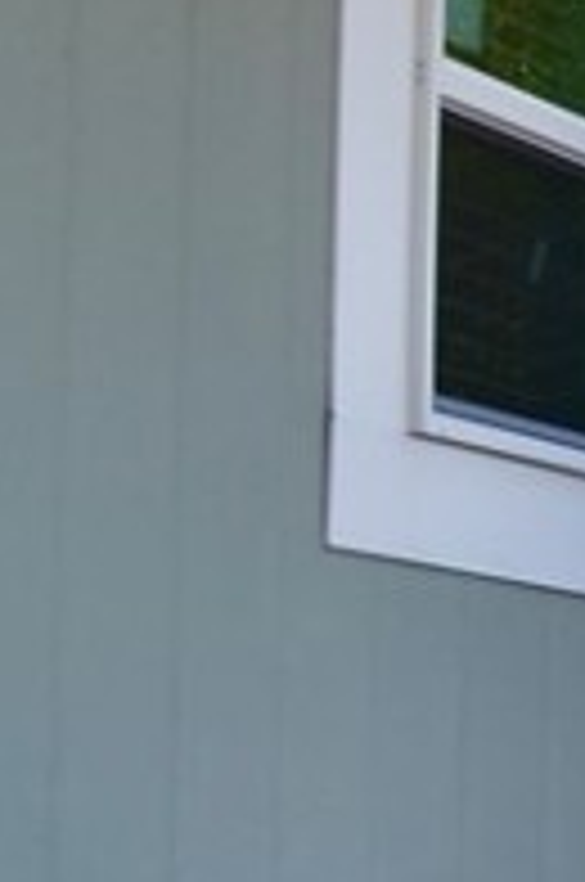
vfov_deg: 14.4
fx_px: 3449
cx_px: 2192
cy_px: 832
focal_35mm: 141
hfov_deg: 7.5
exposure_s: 1/250
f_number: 6.3
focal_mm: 18
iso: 200
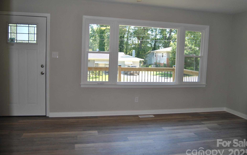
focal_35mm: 30
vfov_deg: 41.8
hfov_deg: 62.9
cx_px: 126
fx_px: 202
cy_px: 74
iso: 160
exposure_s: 1/125
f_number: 3.5
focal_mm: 18
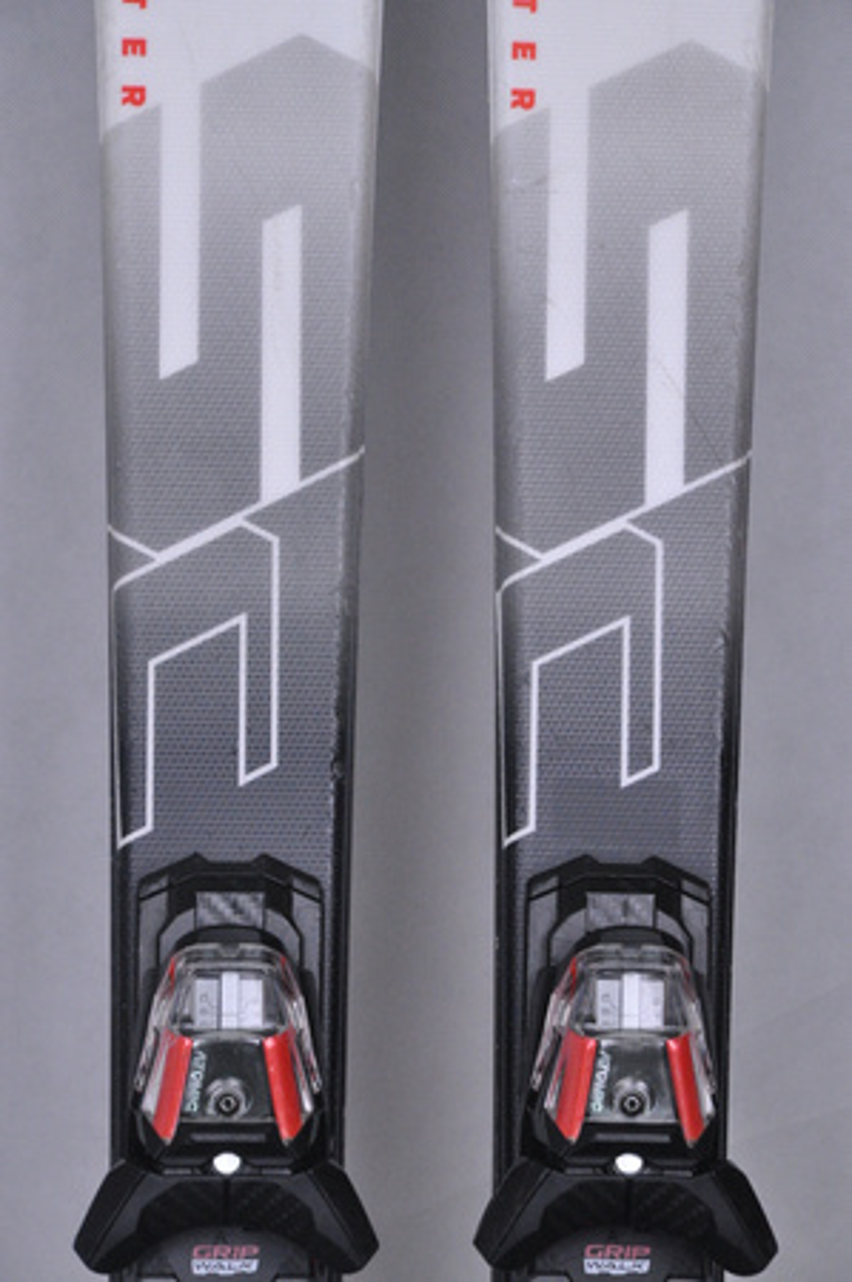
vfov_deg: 13.1
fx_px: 5604
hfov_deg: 8.7
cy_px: 641
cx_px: 426
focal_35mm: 158
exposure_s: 1/125
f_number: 9.5
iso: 3200
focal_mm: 105
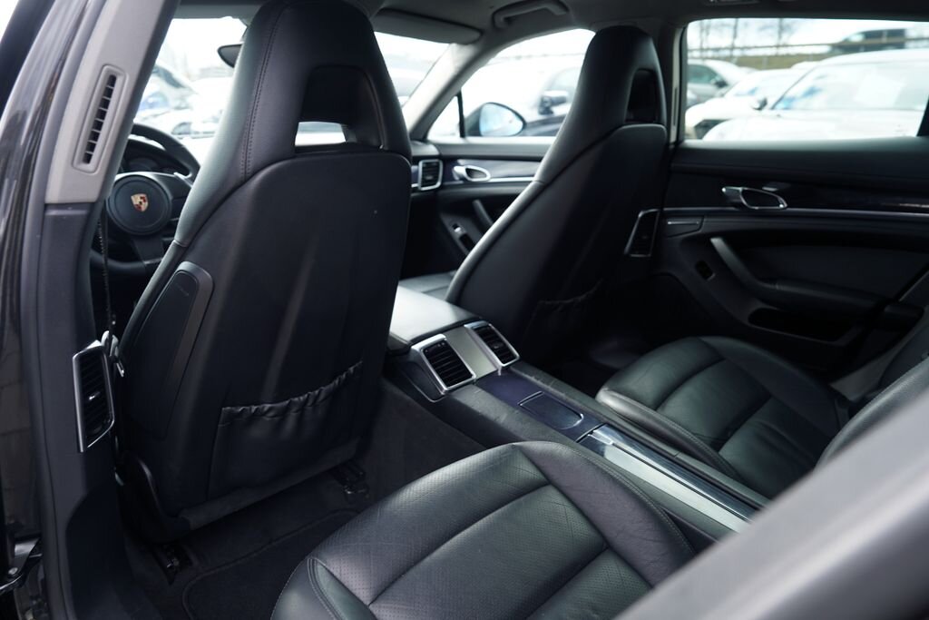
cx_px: 464
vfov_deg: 53.1
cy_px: 310
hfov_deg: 73.7
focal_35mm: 24
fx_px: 619
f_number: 3.5
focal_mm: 24
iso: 100
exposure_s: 1/50
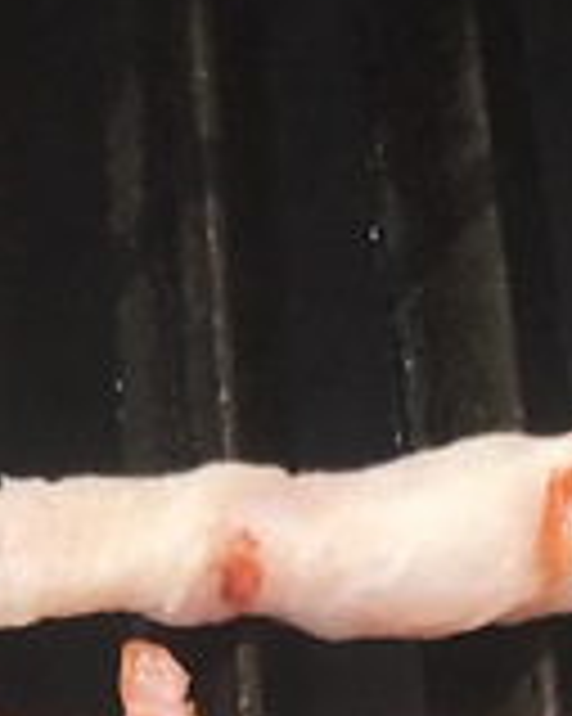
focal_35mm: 172
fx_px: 3643
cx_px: 45
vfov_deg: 10.0
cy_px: 1617
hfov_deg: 8.9
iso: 20
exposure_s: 1/1259
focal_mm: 3.99
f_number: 1.8
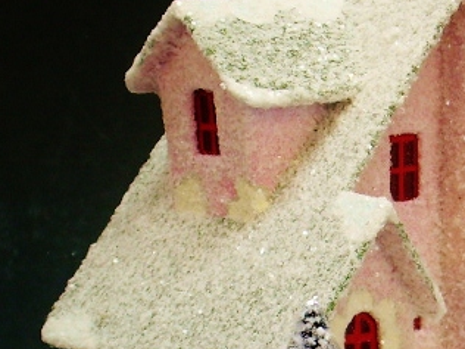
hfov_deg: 10.1
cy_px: 289
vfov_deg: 7.6
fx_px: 2619
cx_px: 447
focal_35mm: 195
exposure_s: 1/11.3
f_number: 3.9
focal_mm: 13.2
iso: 50
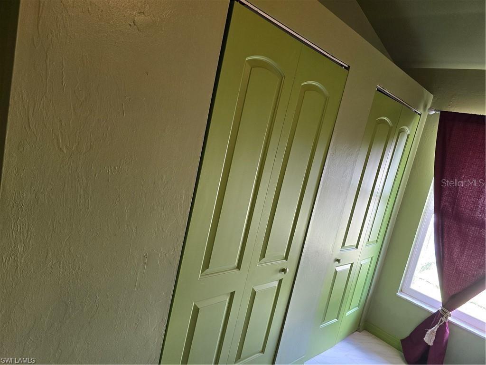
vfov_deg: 58.9
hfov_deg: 73.9
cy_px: 182
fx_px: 323
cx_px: 243
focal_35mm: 23
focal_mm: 6.3
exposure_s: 1/120
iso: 250
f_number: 1.7
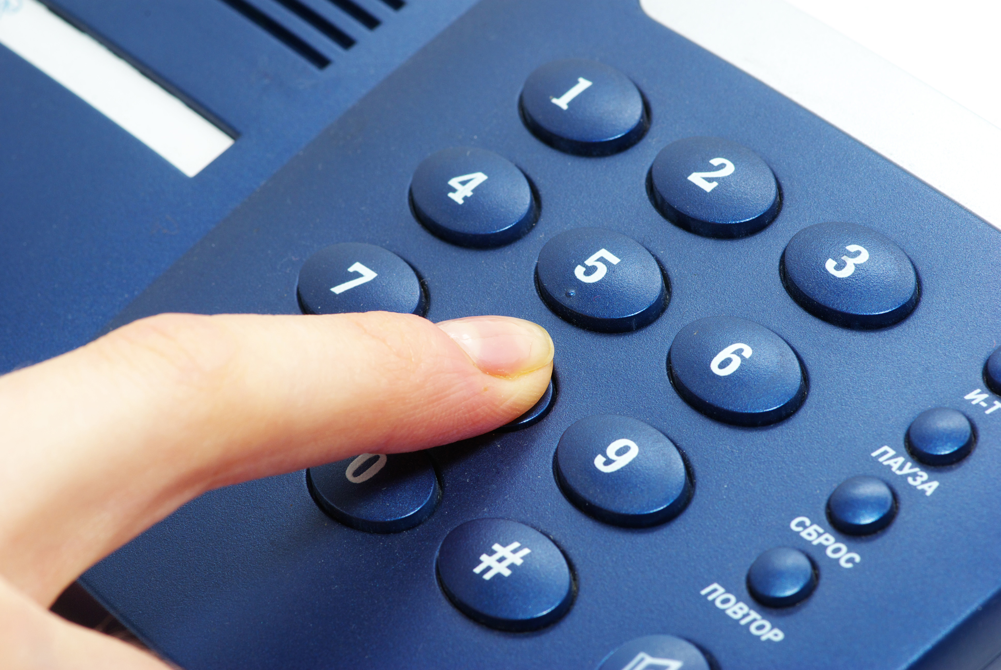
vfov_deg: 9.2
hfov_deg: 13.7
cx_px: 500
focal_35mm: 150
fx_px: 4176
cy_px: 335
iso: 200
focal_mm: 100
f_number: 11
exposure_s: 1/125
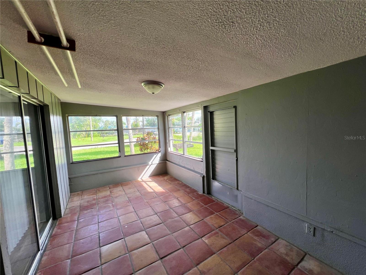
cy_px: 138
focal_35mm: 13
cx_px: 183
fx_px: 137
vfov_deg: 89.9
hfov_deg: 106.2
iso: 32
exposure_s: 1/203
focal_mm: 1.57
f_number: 1.8
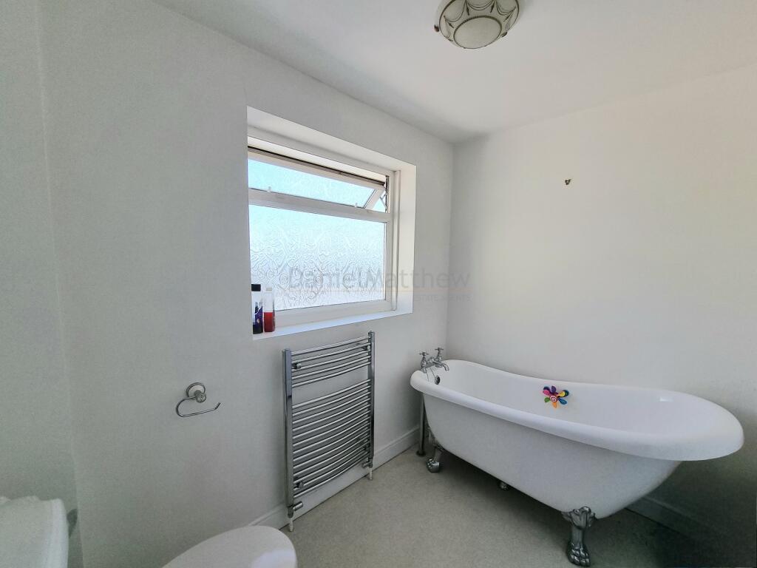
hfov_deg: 106.2
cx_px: 378
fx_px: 284
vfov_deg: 89.9
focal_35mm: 13
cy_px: 284
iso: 50
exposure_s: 1/556
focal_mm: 2.2
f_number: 2.2
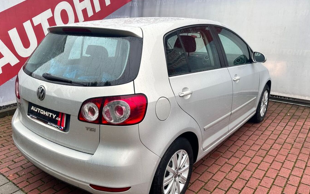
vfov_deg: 41.8
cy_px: 94
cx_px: 133
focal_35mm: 30
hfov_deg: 62.6
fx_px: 253
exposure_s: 1/850
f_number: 1.78
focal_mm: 6.86
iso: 80
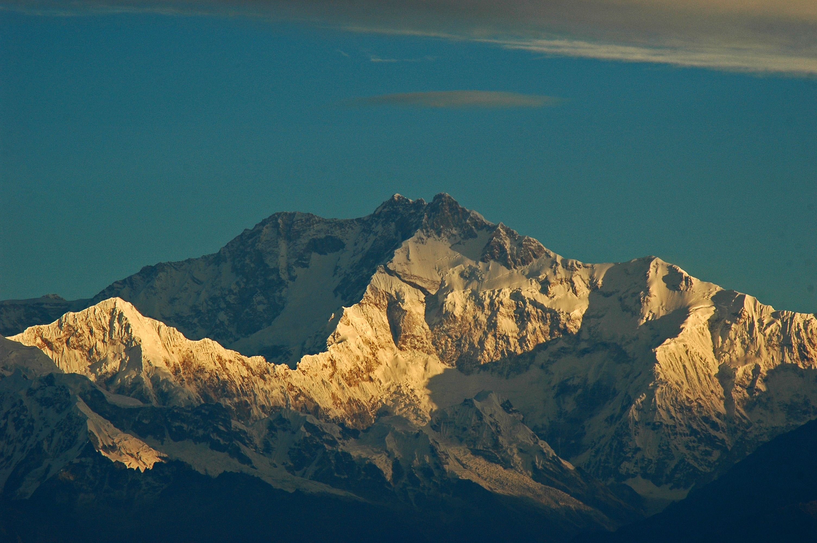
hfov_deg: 5.7
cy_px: 272
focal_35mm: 360
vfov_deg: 3.8
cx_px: 408
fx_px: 8163
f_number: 9
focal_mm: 240
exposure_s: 1/250
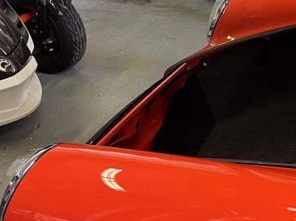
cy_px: 131
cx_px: 275
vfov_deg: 26.0
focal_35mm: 56
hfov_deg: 32.4
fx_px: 478
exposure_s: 1/50
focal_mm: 5.1
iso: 160
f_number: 1.6
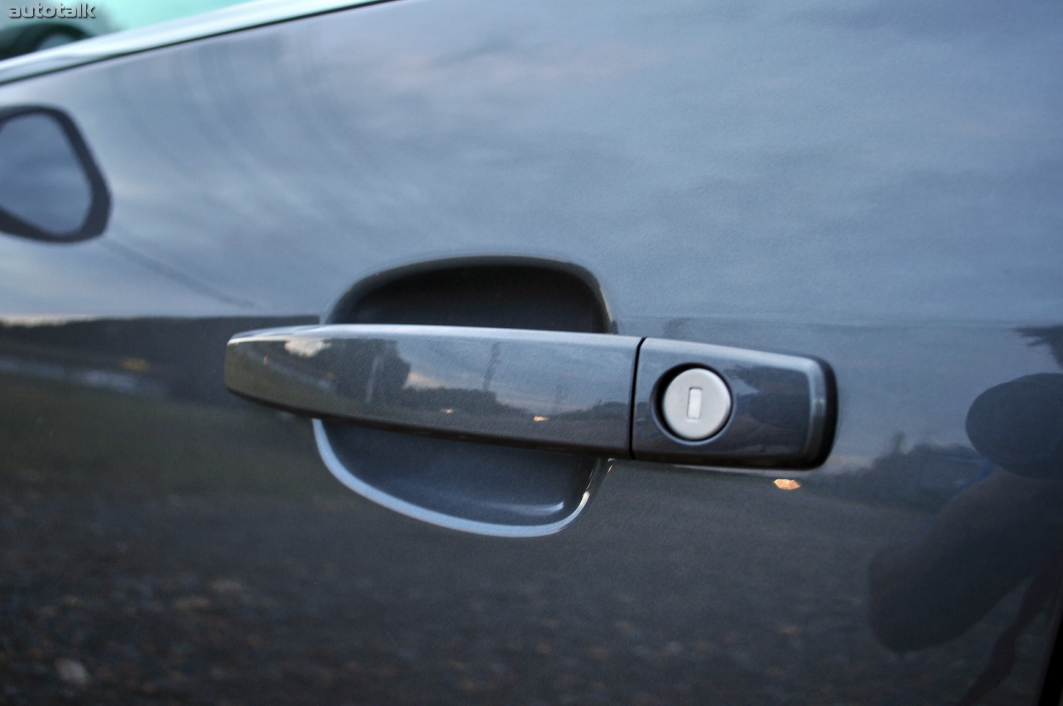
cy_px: 353
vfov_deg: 39.9
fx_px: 973
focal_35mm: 33
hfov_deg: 57.3
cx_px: 532
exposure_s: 1/25
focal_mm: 22
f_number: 3.8
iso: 200
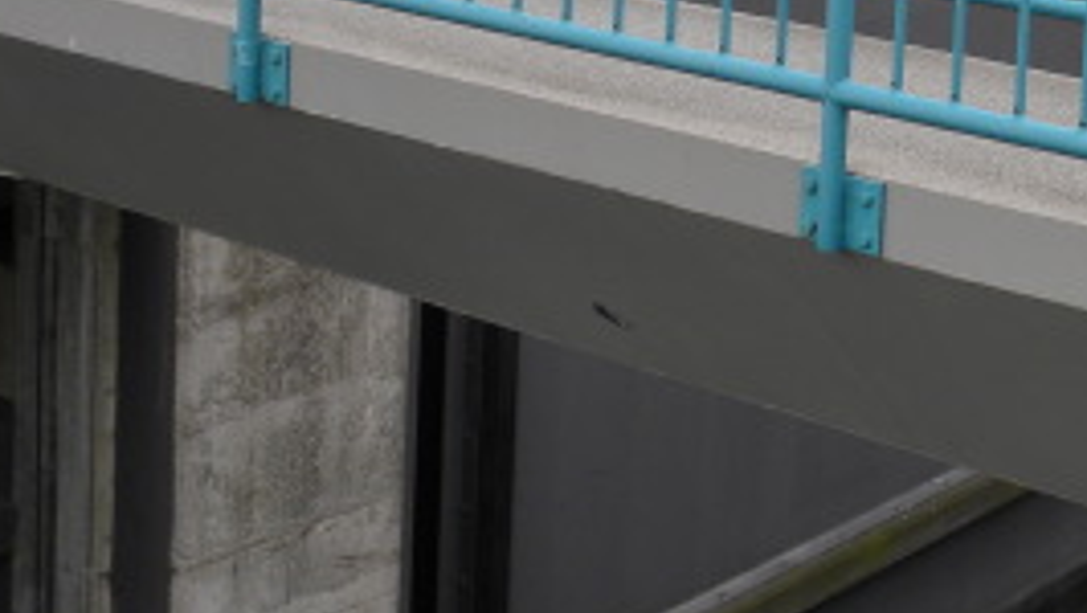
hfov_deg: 21.0
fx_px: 2798
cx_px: 1181
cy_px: -86
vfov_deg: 12.3
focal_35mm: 97
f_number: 4.5
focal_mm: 6.6
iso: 64
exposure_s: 1/138
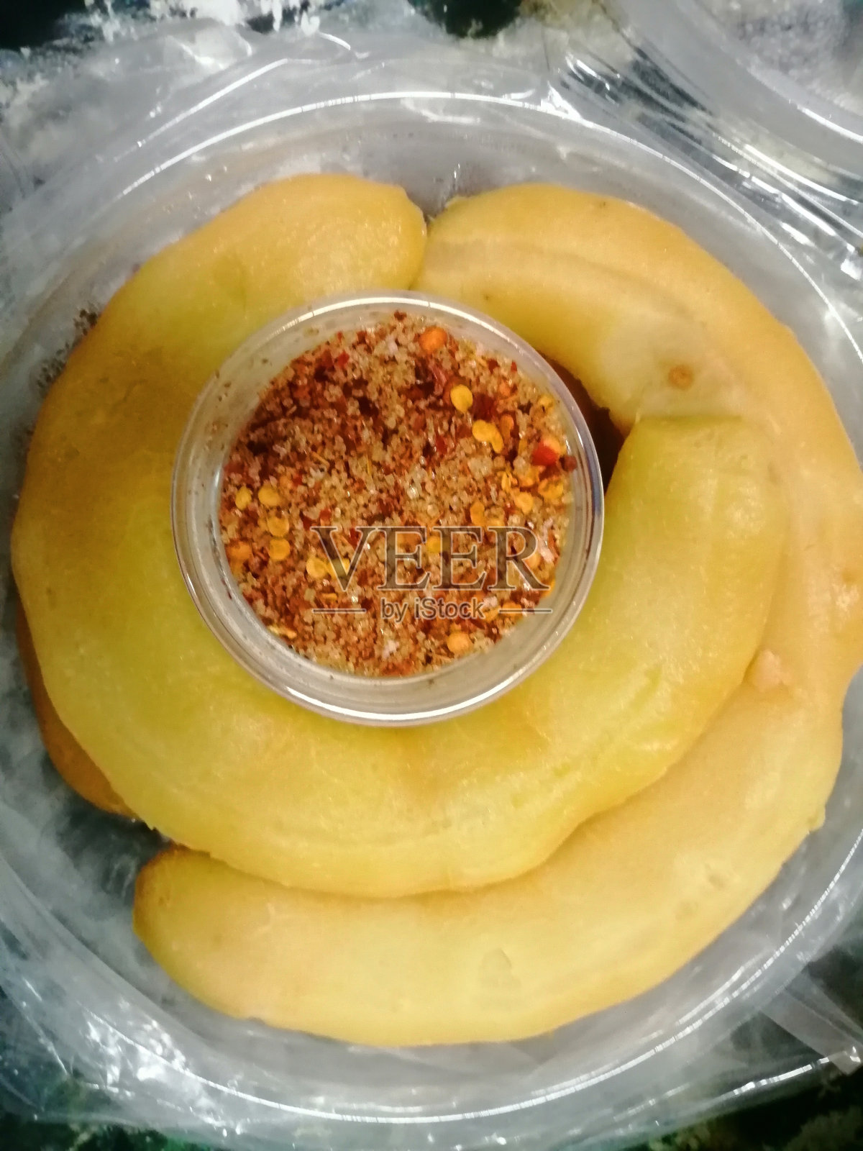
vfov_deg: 67.3
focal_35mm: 26
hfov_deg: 53.1
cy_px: 576
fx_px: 864
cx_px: 432
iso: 640
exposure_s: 1/14.3
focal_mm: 3.62
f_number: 1.8
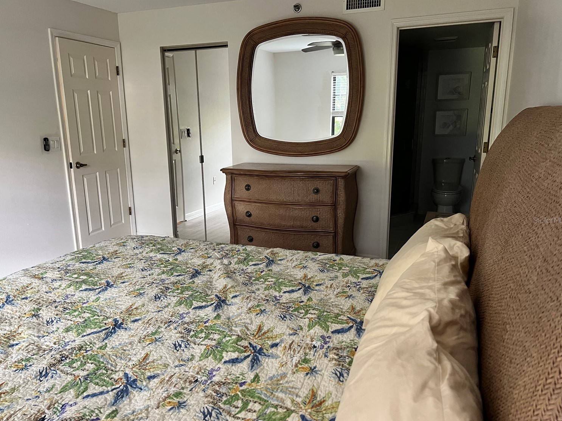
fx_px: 455
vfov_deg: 49.7
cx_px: 266
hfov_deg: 63.4
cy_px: 220
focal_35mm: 28
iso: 320
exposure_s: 1/60
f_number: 1.5
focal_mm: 5.7
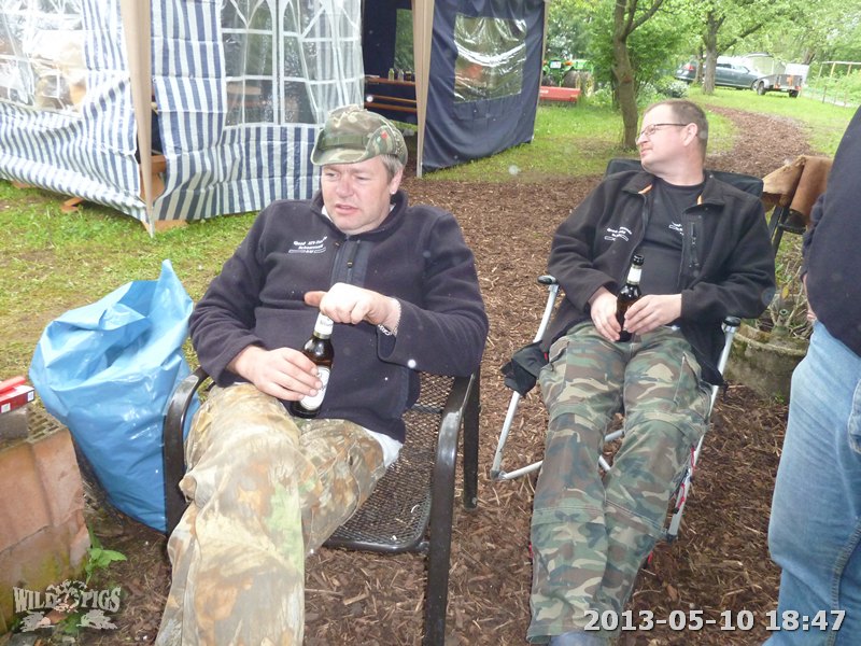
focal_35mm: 25
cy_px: 323
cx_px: 430
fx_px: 622
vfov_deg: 54.9
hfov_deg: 69.4
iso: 250
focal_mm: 4.1
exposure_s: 1/30
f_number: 3.3
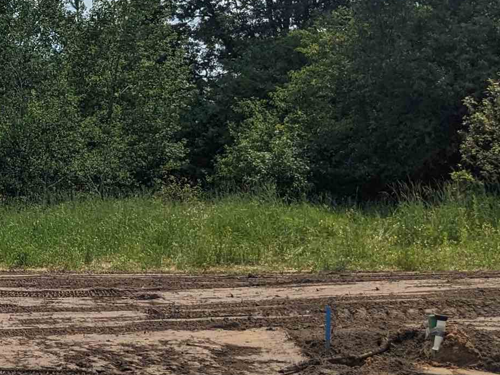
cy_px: 62
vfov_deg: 16.3
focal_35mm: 90
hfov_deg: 19.6
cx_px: -193
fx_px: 1300
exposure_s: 1/7812
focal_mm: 4.38
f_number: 1.73
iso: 81
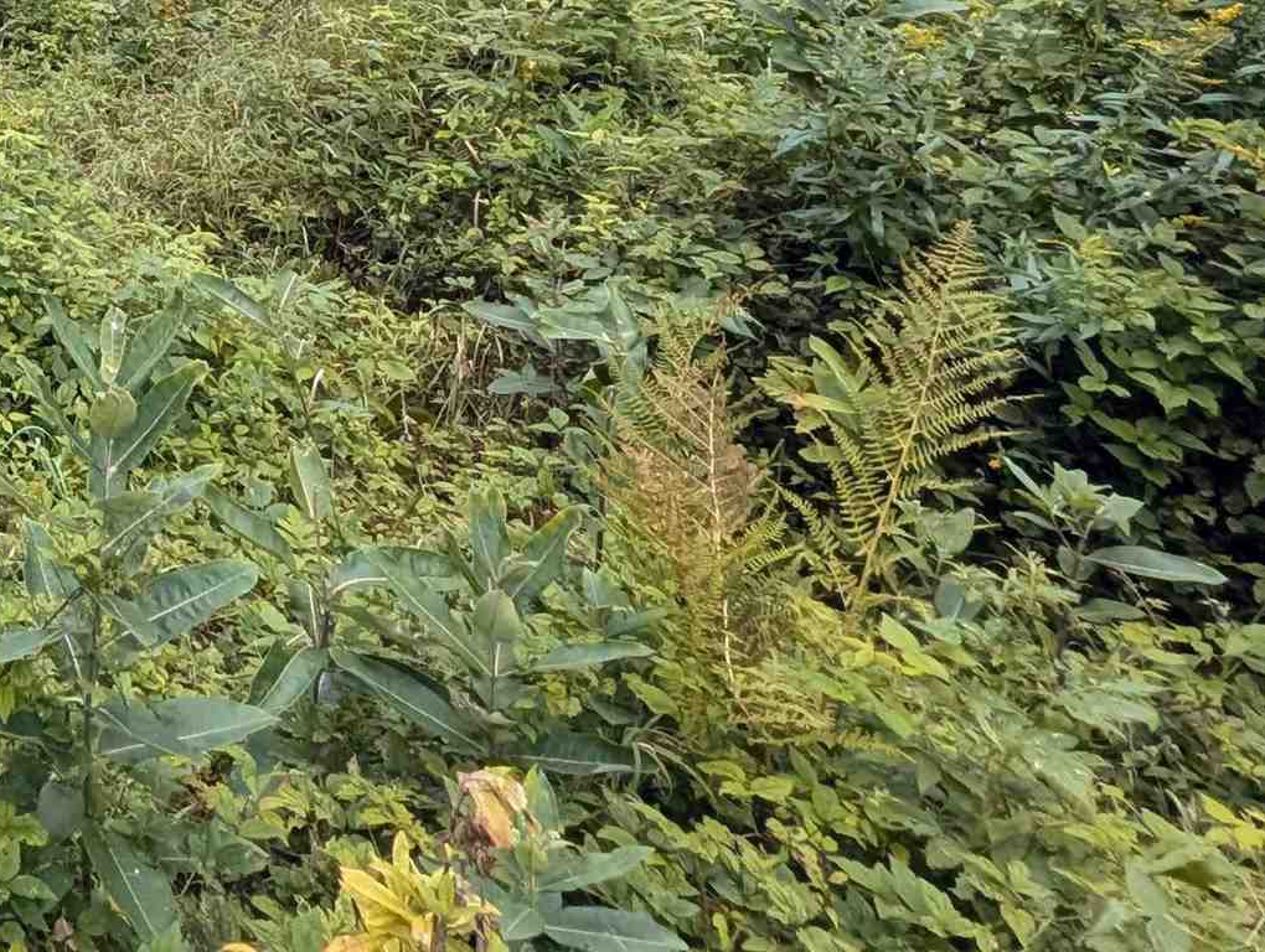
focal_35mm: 39
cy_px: -278
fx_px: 1427
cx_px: -531
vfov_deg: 29.7
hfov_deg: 31.1
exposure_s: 1/261
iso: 40
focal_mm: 1.95
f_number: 2.2
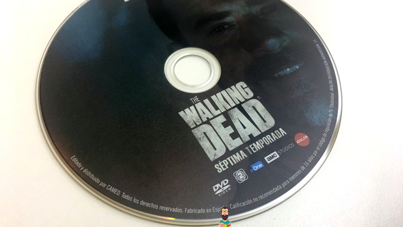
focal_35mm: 32
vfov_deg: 36.6
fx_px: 342
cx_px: 201
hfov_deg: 61.0
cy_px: 97
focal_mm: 4.15
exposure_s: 1/17
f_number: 2.2
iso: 64
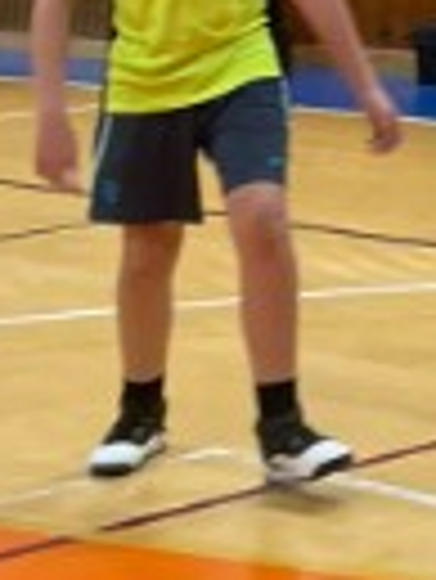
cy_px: -184
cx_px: 1254
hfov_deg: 8.1
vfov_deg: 11.9
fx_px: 2699
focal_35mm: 161
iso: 100
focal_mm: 4.2
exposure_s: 1/100
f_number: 1.6
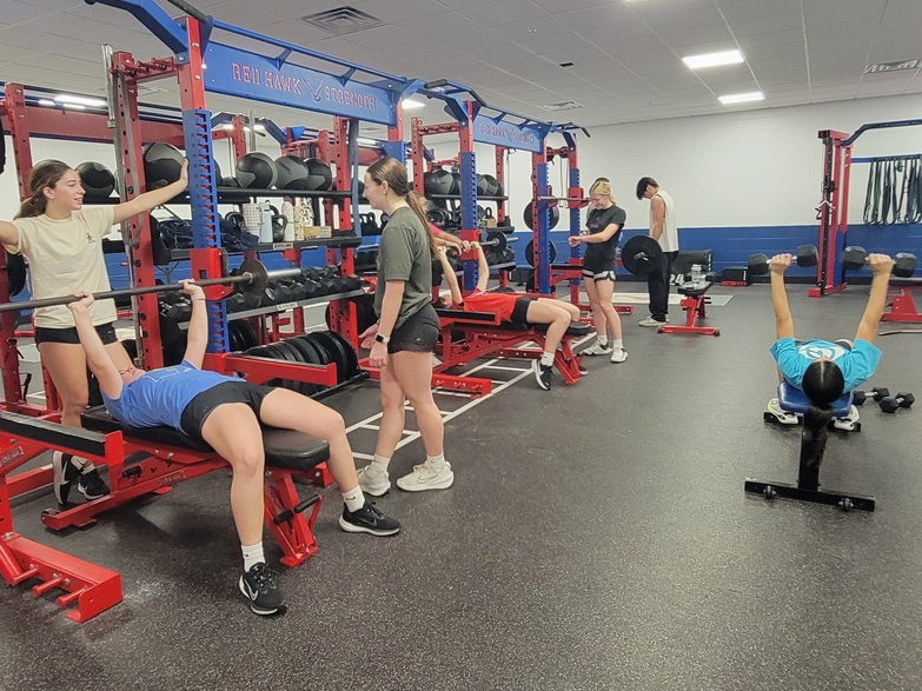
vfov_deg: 74.1
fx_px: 453
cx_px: 425
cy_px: 286
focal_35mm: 17
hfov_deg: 90.9
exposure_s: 1/30
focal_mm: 2.2
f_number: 2.2
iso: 320
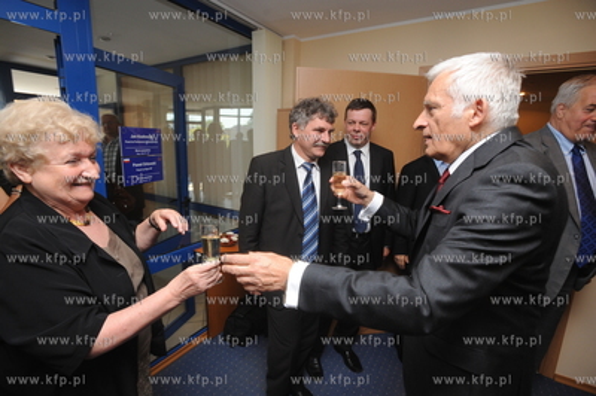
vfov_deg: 70.3
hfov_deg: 93.3
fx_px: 281
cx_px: 298
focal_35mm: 17
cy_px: 198
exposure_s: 1/60
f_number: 5.6
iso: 800
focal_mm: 17
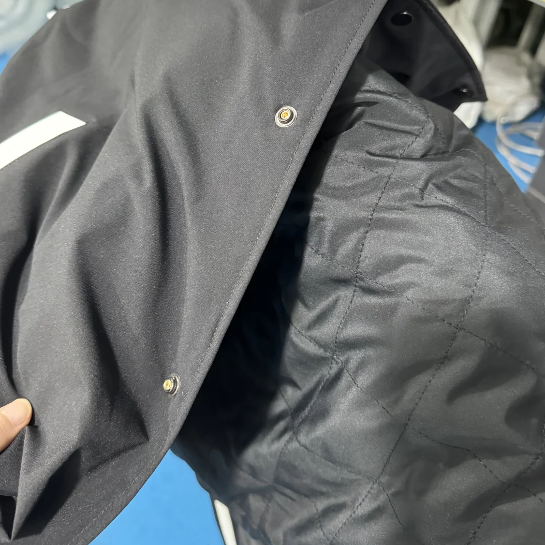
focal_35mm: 29
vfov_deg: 55.1
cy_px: 211
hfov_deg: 55.6
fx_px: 517
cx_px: 267
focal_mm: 6.86
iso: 800
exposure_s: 1/50
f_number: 1.78
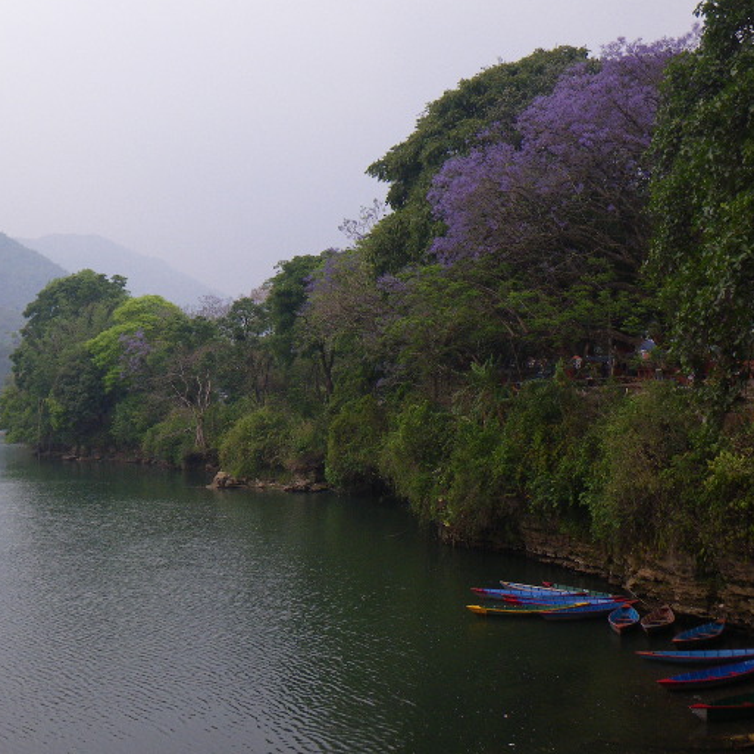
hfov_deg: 33.5
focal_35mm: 50
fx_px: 1232
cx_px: 209
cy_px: 342
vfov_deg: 34.0
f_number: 3.8
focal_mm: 6.1
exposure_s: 1/50
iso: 125
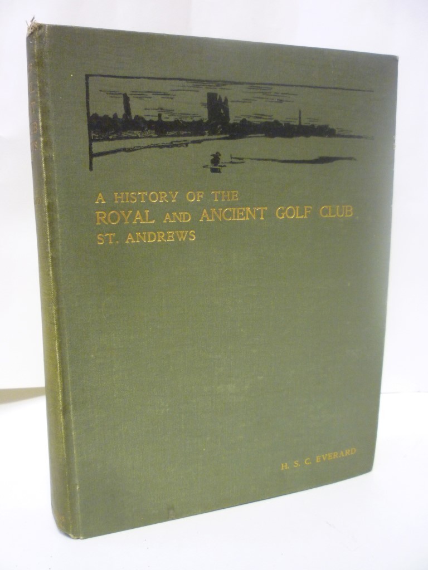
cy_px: 285
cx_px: 214
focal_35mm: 29
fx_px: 478
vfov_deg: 61.7
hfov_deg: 48.2
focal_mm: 5.2
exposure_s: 1/20
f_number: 3.3
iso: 400
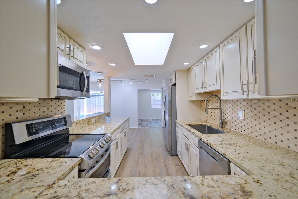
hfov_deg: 104.3
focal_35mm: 14
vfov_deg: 81.2
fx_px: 116
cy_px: 100
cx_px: 149
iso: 640
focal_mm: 9.1
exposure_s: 1/320
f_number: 2.8
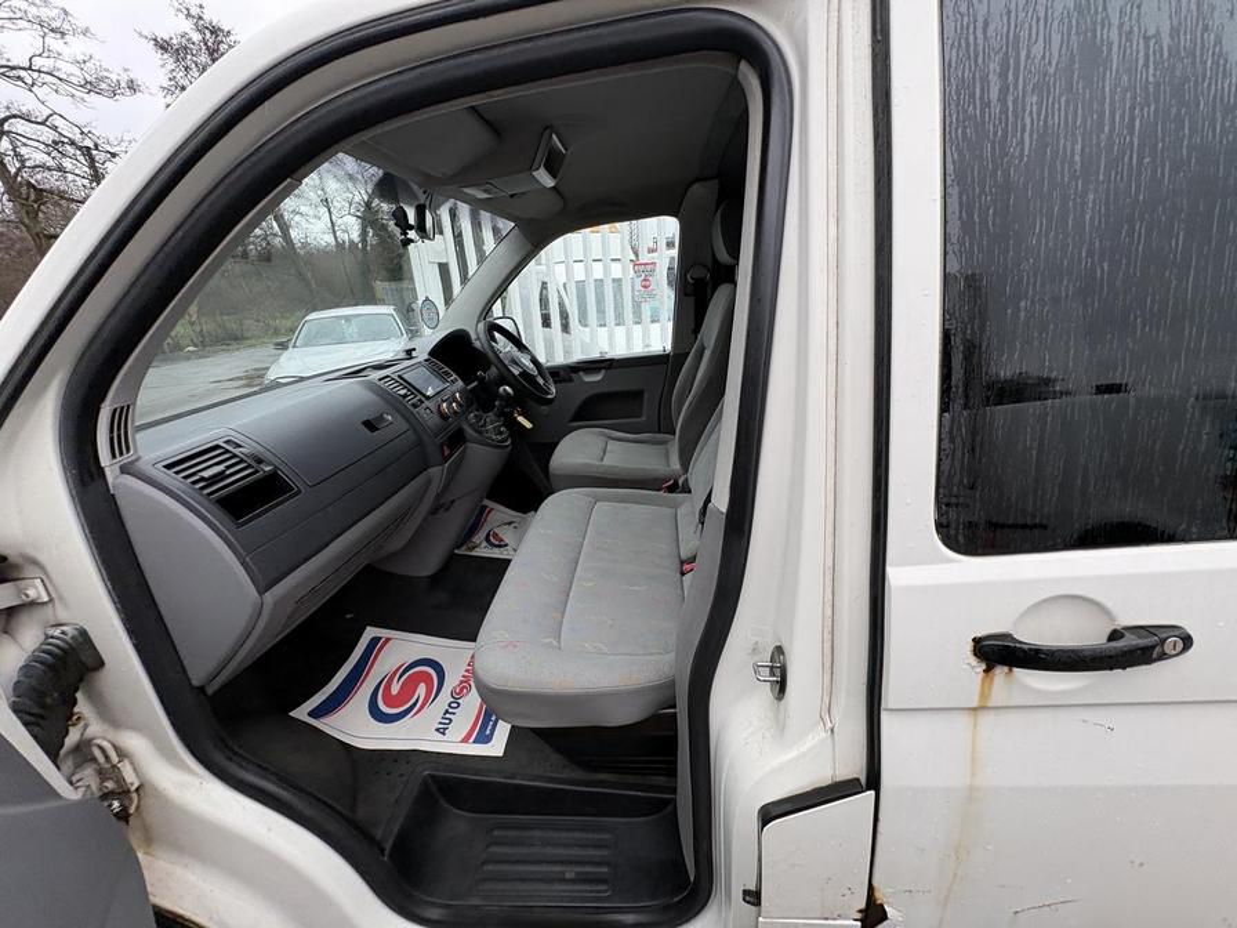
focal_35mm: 14
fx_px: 500
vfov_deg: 85.7
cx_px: 618
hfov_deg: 102.1
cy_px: 464
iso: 40
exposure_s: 1/99
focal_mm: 2.22
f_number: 2.2
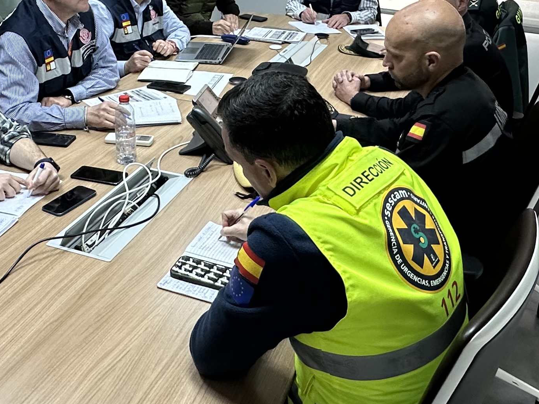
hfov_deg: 45.8
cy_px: 122
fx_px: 638
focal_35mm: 41
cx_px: 267
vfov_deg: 34.7
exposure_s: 1/100
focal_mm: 2.22
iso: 250
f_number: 2.2
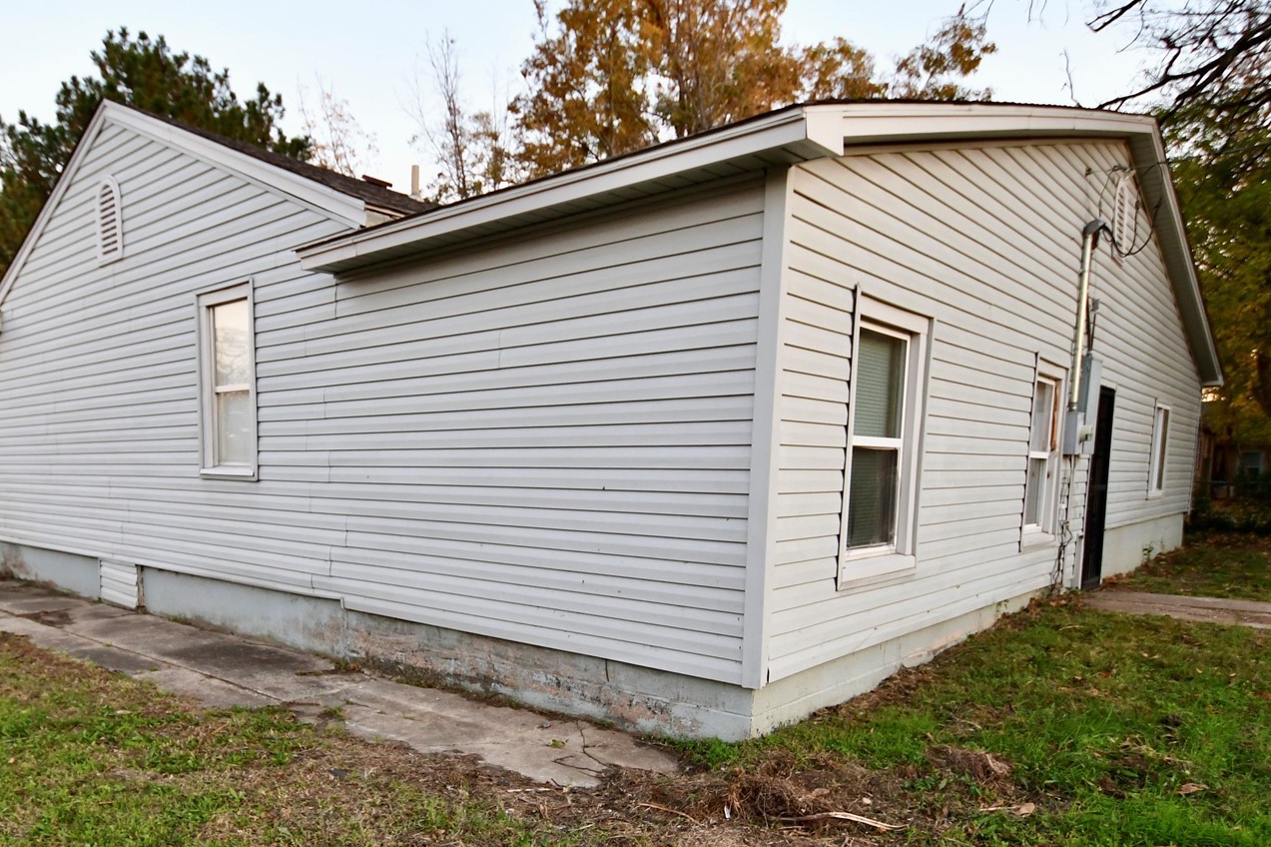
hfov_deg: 72.8
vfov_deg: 52.0
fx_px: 847
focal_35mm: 24
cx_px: 492
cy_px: 574
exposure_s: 1/125
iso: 800
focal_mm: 10
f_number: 3.5
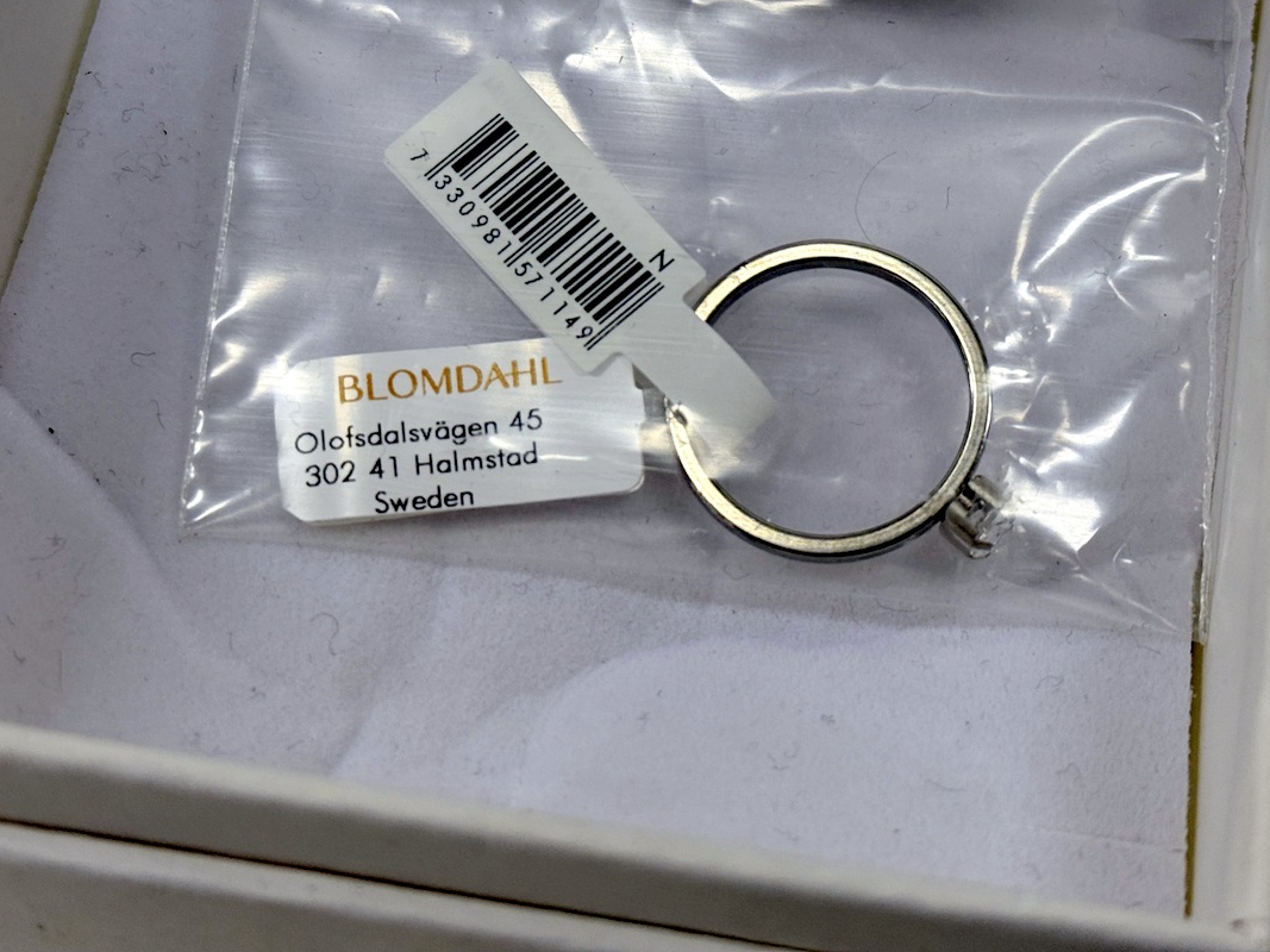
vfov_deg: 20.3
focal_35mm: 72
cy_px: 239
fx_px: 2641
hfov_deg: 27.0
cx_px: 688
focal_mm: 6.76
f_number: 1.78
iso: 64
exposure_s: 1/381
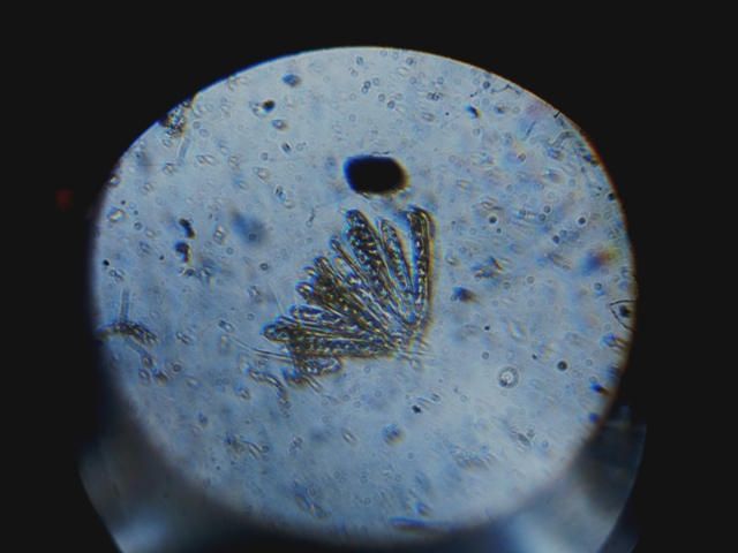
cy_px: 276
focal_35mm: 40
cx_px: 369
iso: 200
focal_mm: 7.1
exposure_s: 1/8
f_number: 3.1
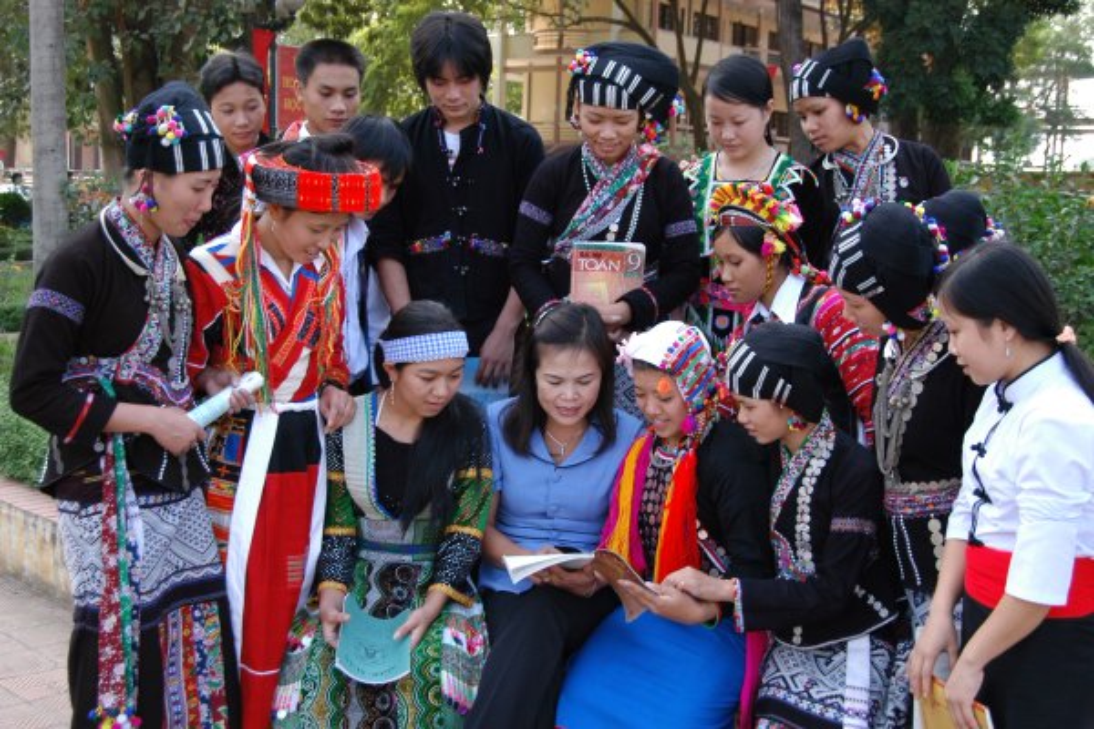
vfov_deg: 28.1
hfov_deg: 41.1
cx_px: 547
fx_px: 1459
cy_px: 364
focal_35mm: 48
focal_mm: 32
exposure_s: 1/125
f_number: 5.6
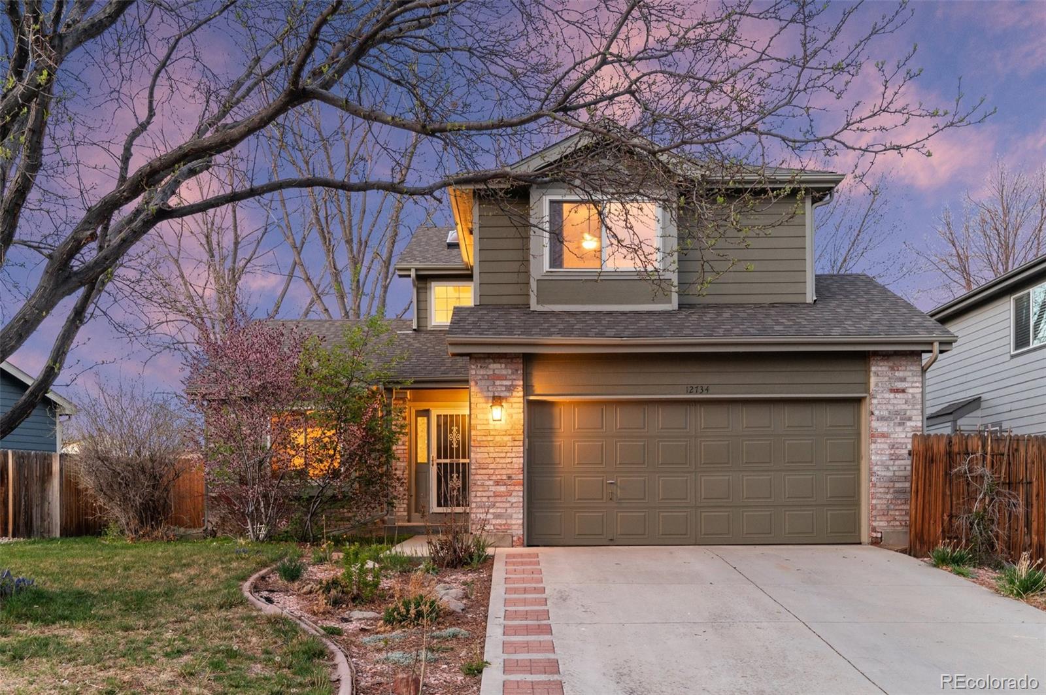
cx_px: 523
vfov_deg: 41.0
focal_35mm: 32
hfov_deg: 58.8
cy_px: 348
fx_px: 929
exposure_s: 1/5
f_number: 8
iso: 400
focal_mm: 32
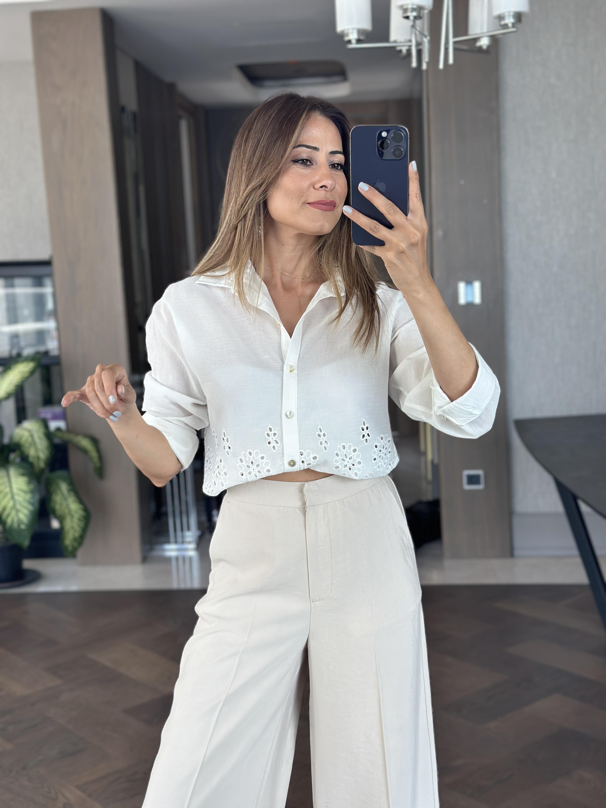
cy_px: 404
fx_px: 1120
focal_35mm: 48
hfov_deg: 30.3
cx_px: 303
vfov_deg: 39.7
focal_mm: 6.86
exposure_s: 1/172
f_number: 1.78
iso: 100
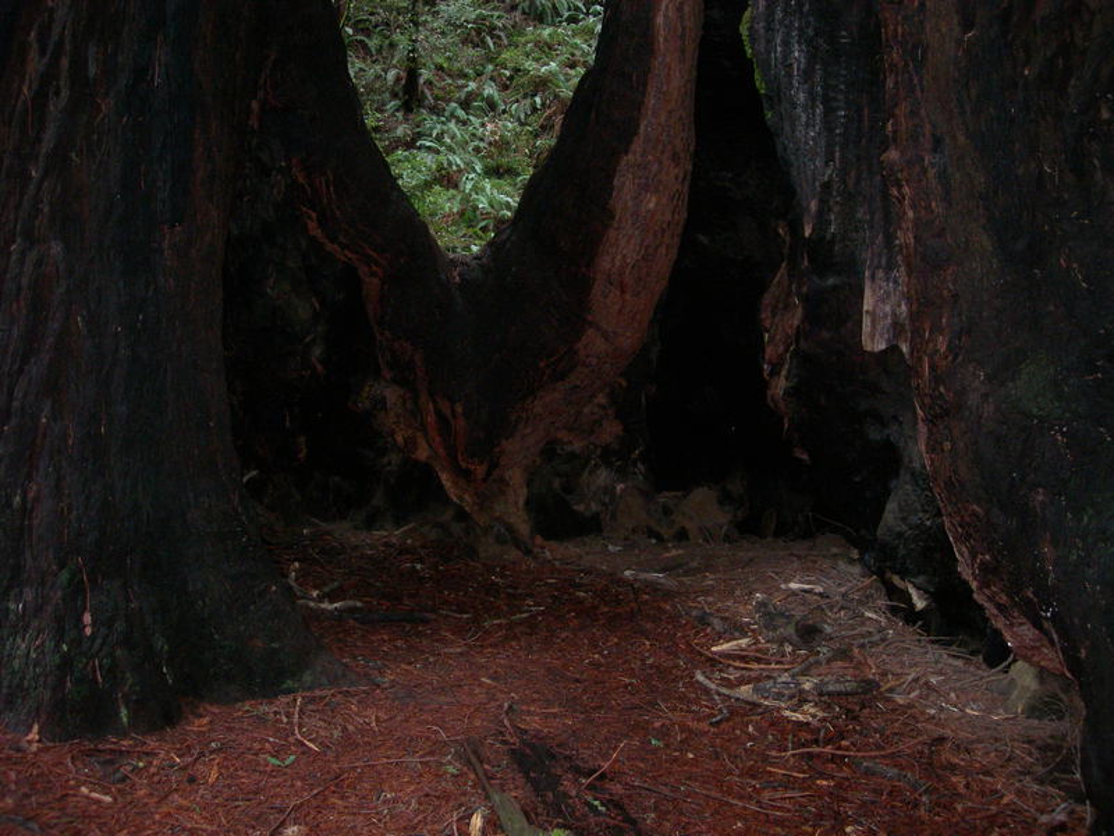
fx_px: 1223
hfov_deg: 49.0
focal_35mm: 38
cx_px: 557
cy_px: 418
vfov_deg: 37.7
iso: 200
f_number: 2.8
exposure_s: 1/60.1
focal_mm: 7.8
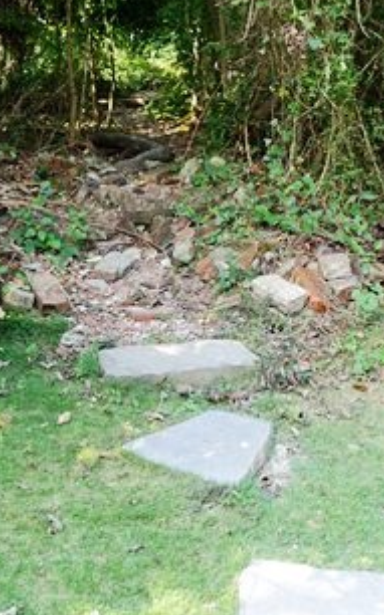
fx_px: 872
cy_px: 113
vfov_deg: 37.3
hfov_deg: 24.8
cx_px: 172
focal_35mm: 52
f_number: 3.2
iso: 125
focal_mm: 8.8
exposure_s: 1/80
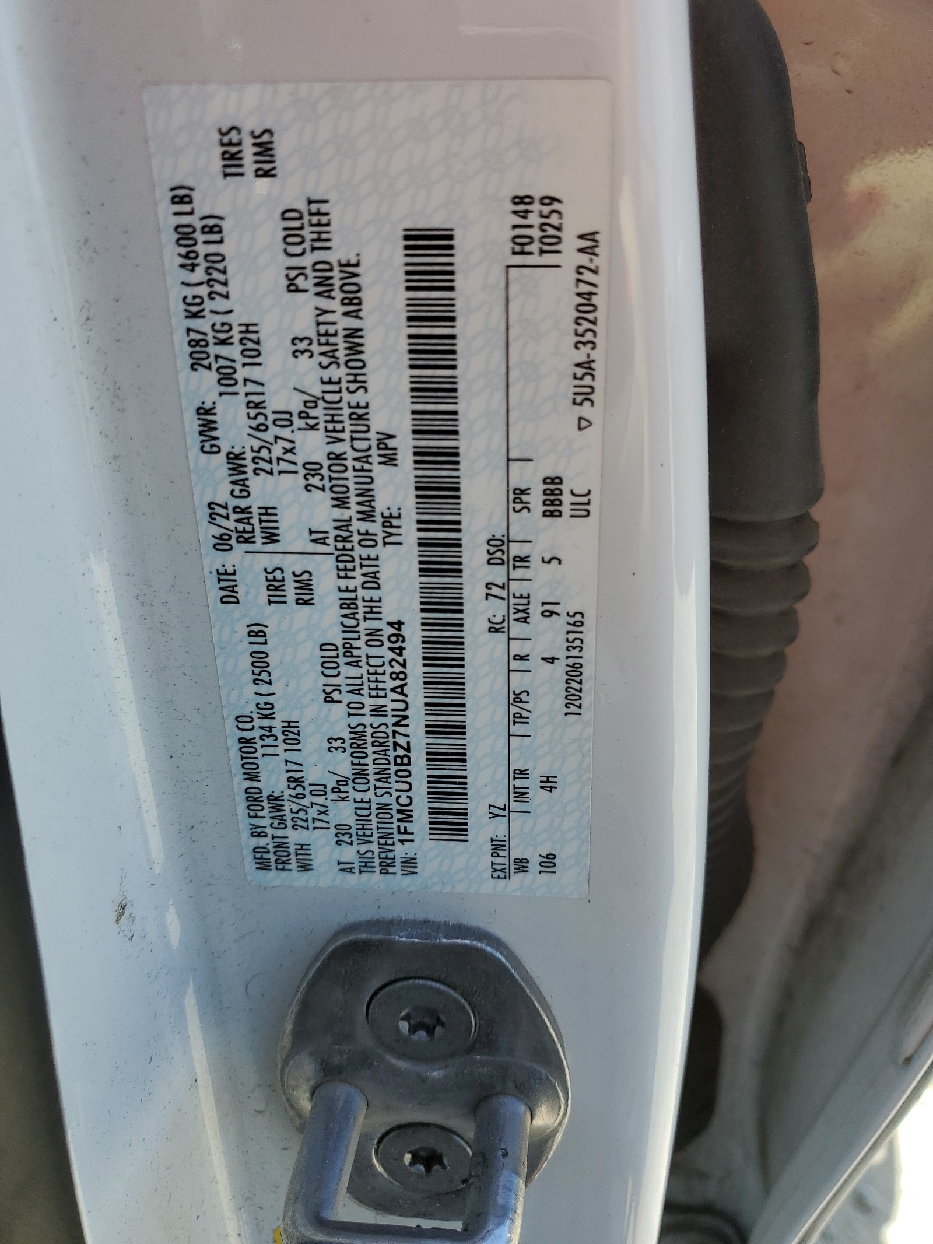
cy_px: 622
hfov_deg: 53.1
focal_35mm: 26
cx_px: 466
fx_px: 934
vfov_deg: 67.3
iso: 50
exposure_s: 1/909
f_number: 1.5
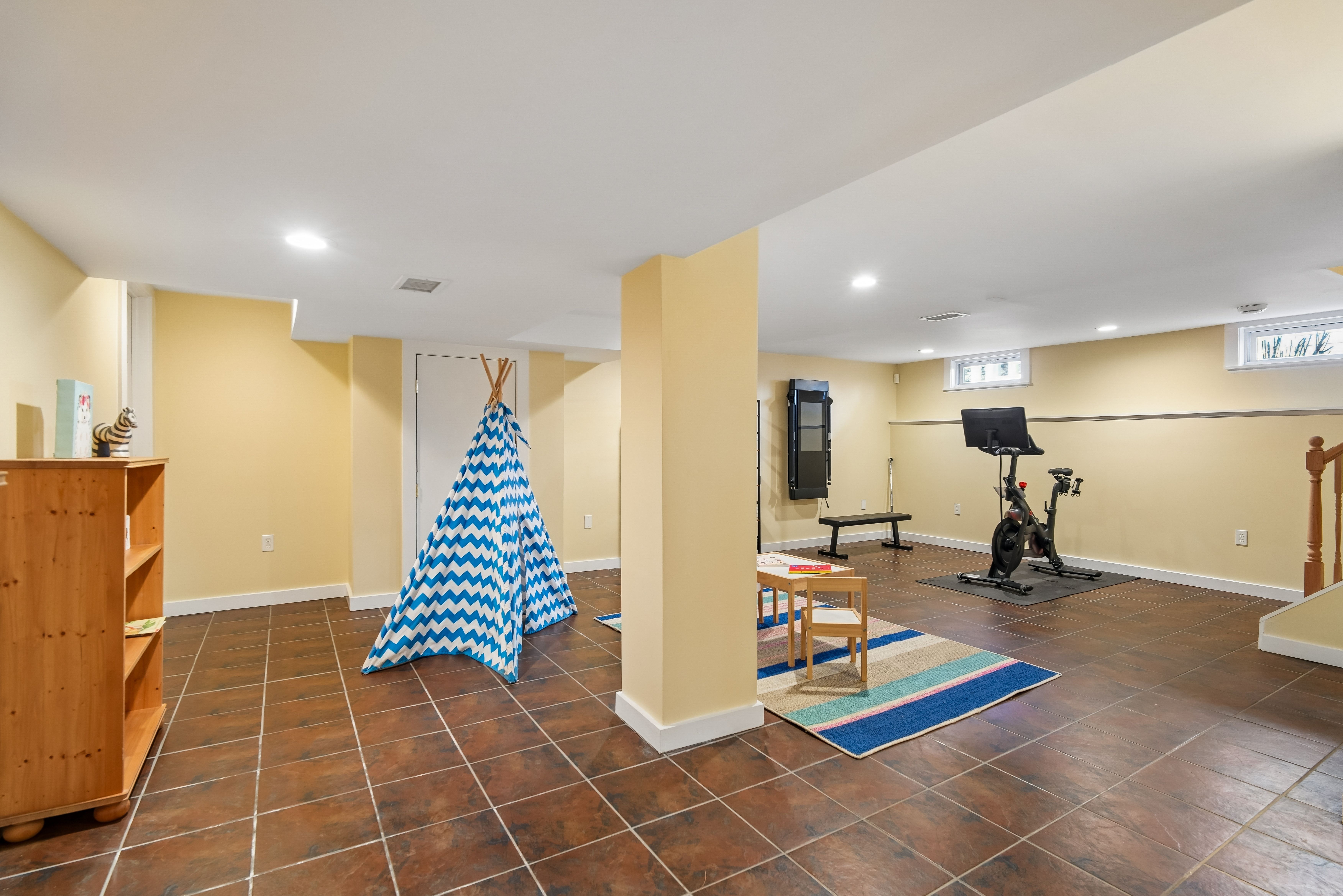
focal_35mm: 16
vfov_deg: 73.7
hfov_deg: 96.7
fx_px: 597
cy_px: 448
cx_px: 672
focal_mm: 16
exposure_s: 1/3.33
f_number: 8
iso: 400
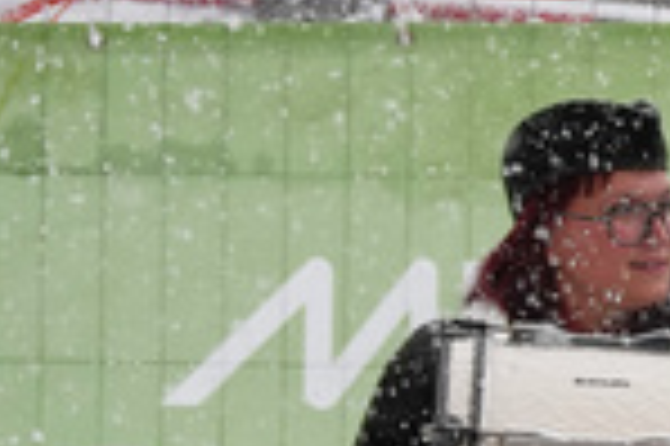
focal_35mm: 234
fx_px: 4350
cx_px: 2248
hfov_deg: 7.4
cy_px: 273
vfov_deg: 5.9
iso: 640
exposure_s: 1/400
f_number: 4
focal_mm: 34
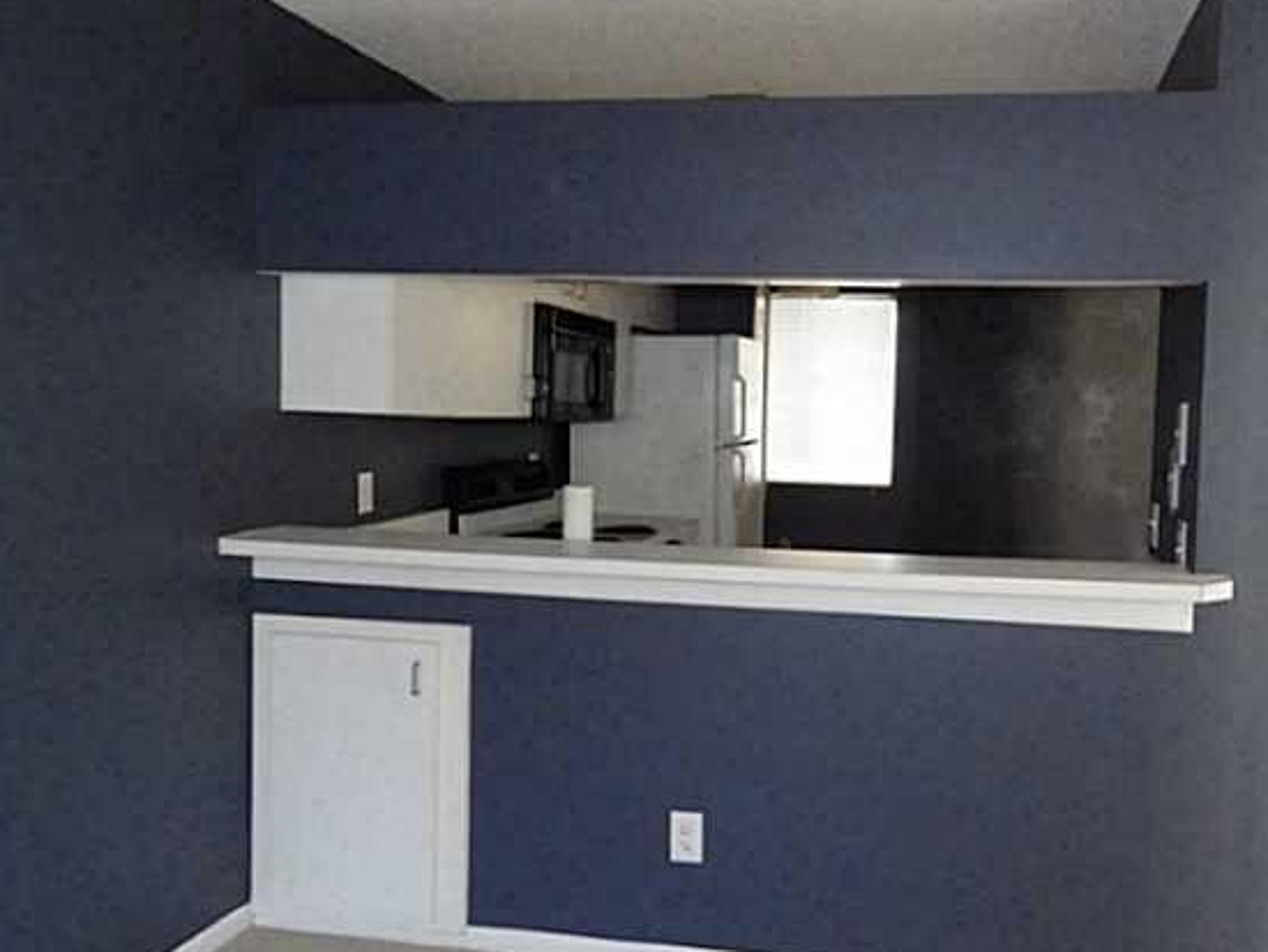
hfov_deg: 56.4
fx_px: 1173
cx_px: 754
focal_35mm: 32
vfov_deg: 44.2
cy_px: 473
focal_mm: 4
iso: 800
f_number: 3.1
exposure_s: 1/25
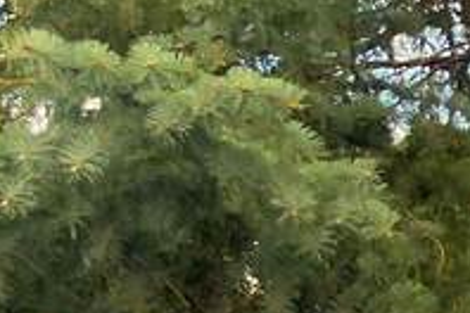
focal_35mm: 175
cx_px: 1097
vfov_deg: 7.2
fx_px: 2285
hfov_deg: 10.3
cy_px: 865
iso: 50
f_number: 1.5
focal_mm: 5.7
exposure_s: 1/398
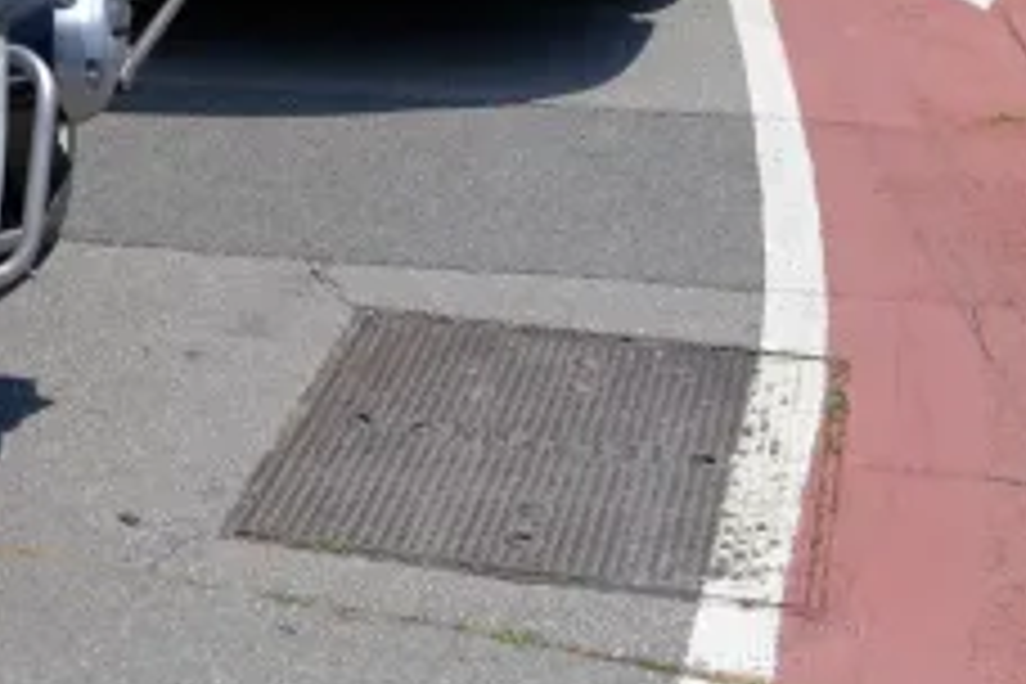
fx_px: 2280
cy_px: -349
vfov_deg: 15.7
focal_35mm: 80
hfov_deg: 25.2
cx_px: 297
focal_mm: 16
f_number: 4
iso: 200
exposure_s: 1/2000
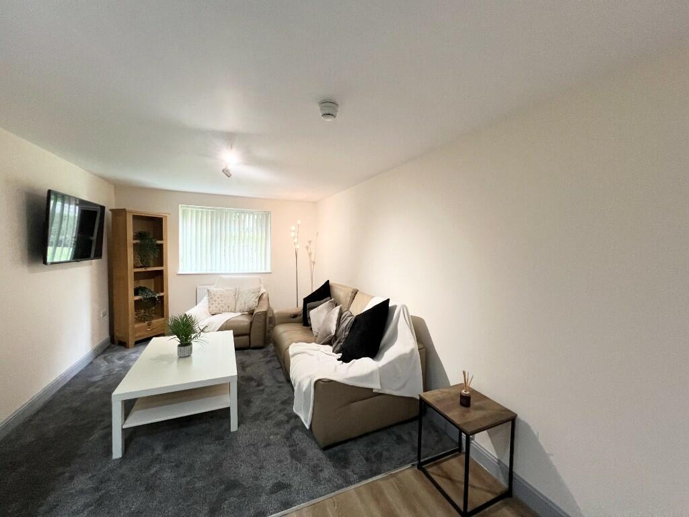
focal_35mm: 13
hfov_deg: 106.2
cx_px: 344
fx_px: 259
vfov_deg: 89.9
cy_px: 258
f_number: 1.8
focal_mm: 1.57
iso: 250
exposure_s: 1/100
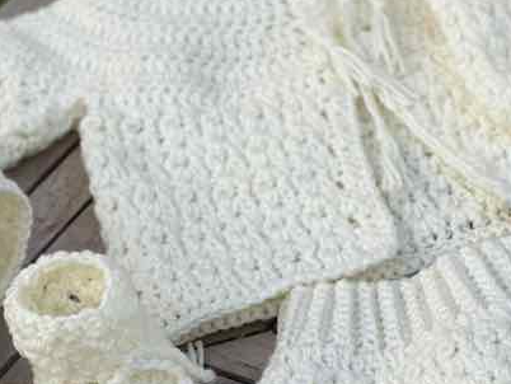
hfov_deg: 12.1
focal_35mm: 163
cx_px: 364
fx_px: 2408
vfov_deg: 9.1
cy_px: 360
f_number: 2.2
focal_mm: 7.5
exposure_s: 1/310
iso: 25
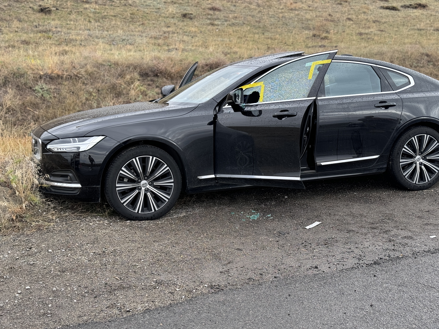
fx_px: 609
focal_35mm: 48
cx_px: 220
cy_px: 164
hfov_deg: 39.7
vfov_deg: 30.3
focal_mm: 6.76
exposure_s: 1/739
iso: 64
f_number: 1.78
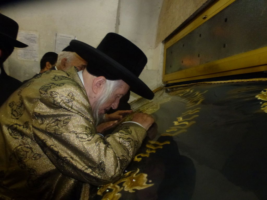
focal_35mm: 24
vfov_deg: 56.8
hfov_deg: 71.6
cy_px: 100
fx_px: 185
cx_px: 134
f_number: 3.3
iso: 400
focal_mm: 4.3
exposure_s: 1/60
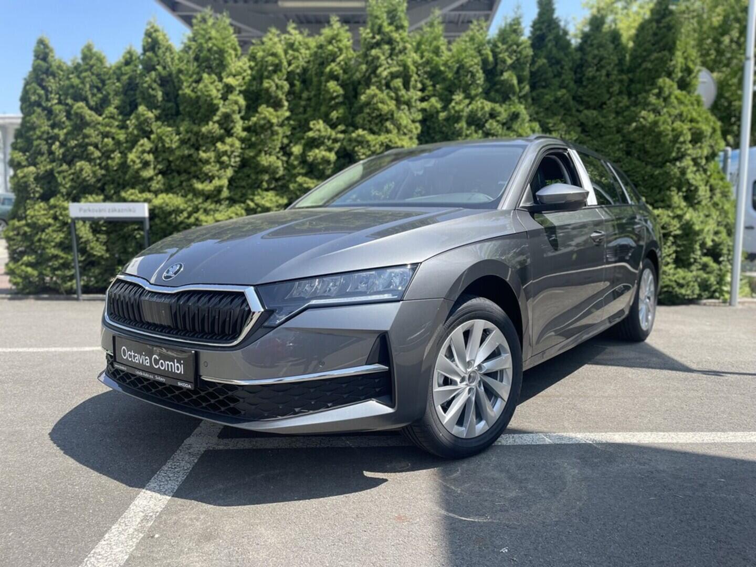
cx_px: 378
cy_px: 284
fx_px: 568
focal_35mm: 26
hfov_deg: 67.3
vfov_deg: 53.1
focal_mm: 4.2
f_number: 1.6
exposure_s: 1/1770
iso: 50
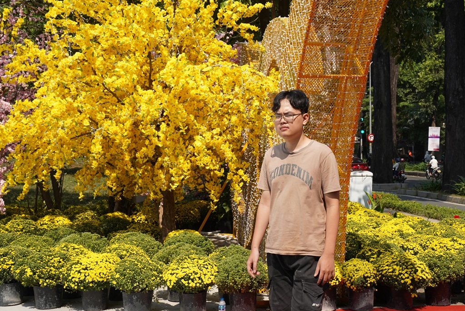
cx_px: 265
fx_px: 711
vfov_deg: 24.6
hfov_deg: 36.2
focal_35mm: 55
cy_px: 155
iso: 800
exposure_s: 1/1600
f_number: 8
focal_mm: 47
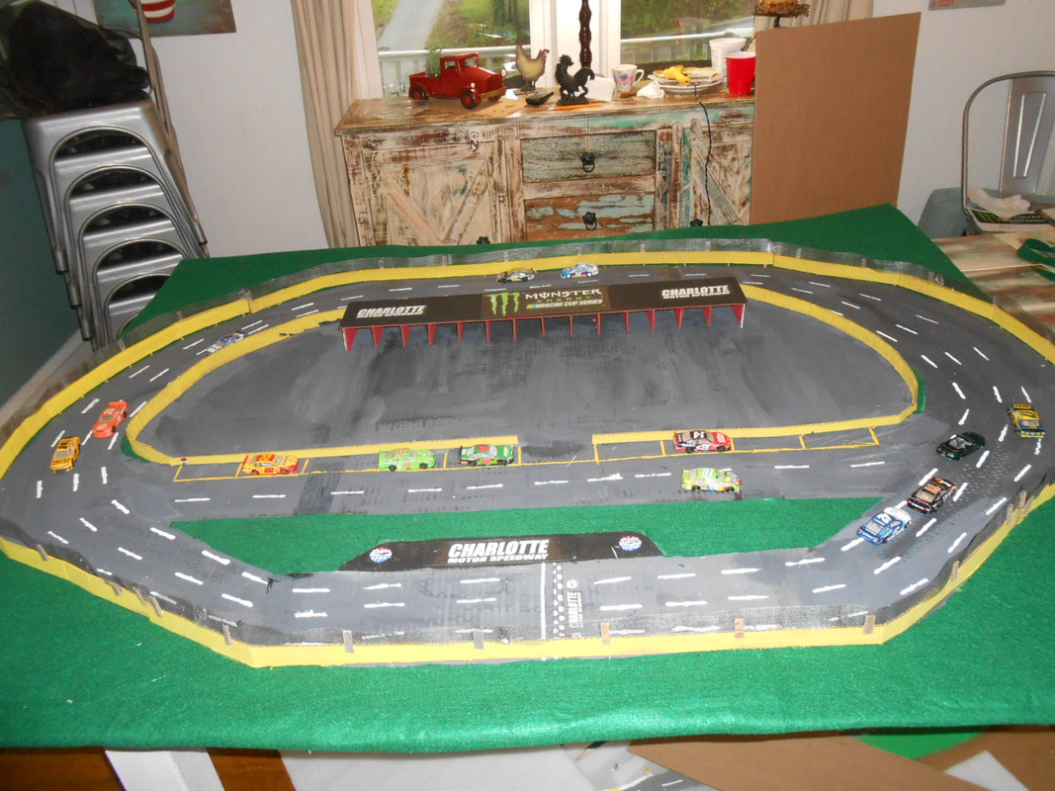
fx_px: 792
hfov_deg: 67.3
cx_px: 528
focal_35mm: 26
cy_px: 396
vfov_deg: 53.1
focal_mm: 4.6
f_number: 3.5
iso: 400
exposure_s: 1/25
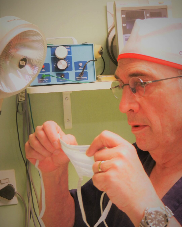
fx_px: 478
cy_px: 119
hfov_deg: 21.6
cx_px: 91
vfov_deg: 26.8
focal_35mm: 71
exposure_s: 1/13
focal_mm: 12.3
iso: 400
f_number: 4.6
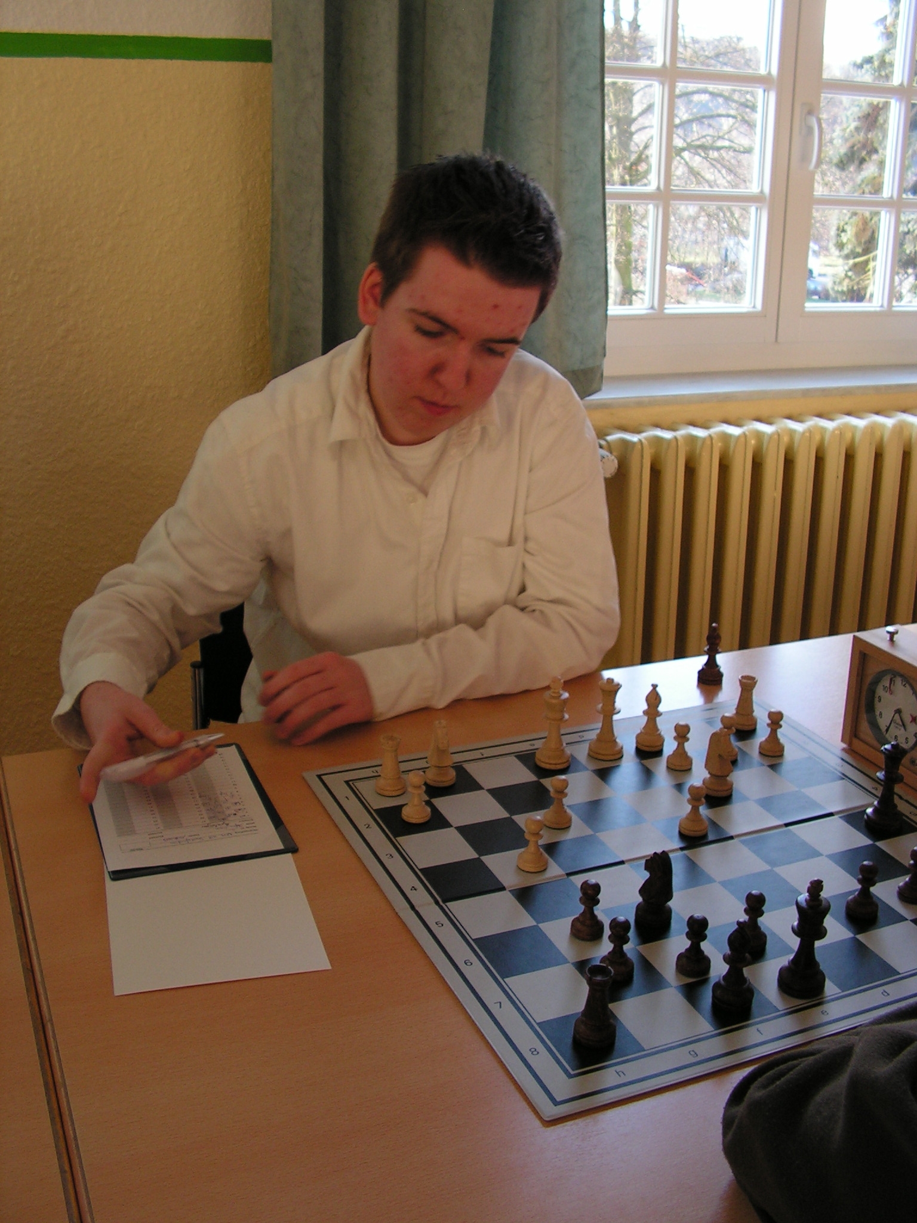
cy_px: 612
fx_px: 1272
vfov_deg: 51.4
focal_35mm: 36
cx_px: 458
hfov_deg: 39.7
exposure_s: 1/40
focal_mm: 6
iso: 80
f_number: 3.2
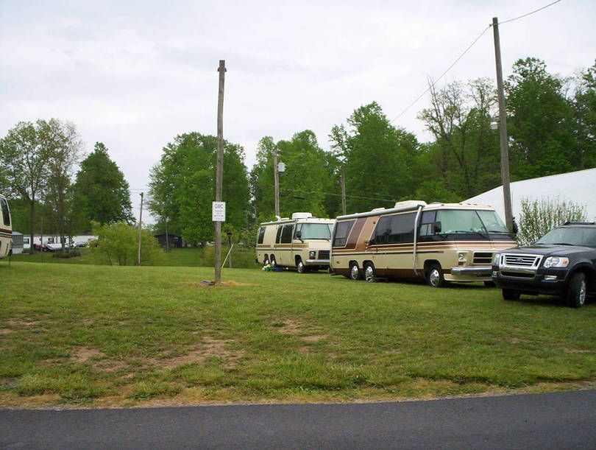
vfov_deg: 37.8
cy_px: 225
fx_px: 656
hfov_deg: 48.9
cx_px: 298
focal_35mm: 38
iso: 100
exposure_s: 1/153
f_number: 4.5
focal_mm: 4.99
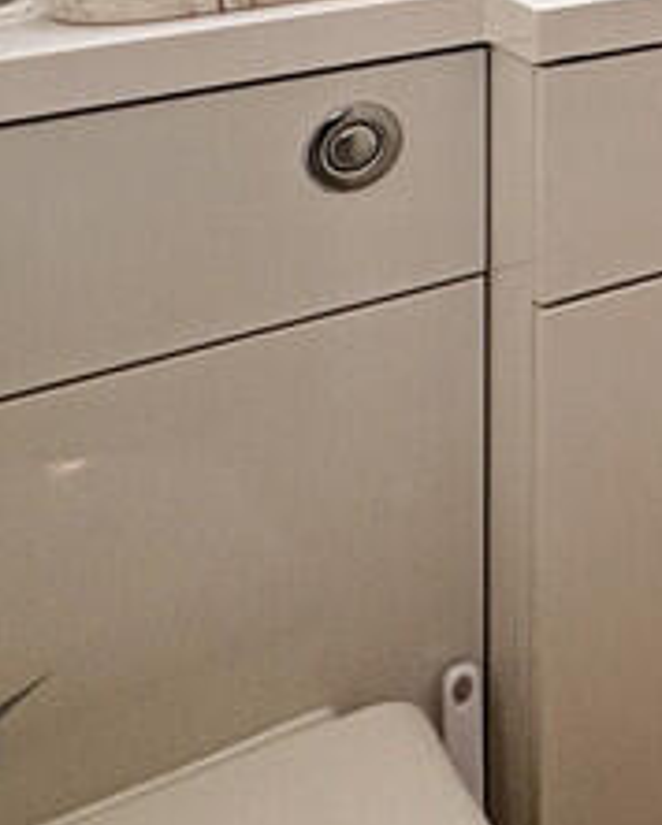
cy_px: -305
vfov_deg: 25.1
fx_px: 1541
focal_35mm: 63
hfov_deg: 17.3
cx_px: 1335
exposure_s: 1/141
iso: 80
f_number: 2.2
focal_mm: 2.22
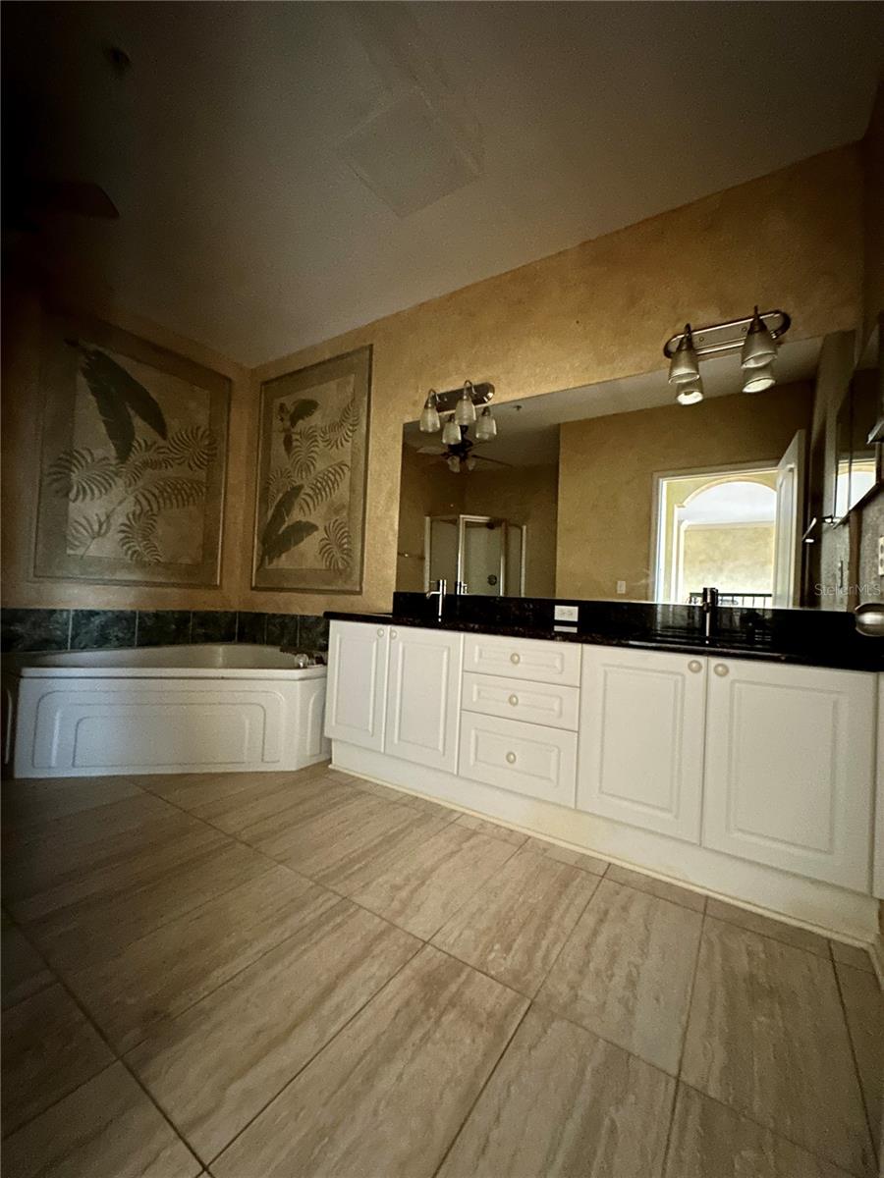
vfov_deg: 102.1
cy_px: 589
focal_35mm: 14
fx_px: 477
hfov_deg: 85.7
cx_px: 442
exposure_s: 1/12
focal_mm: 2.22
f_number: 2.2
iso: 1250
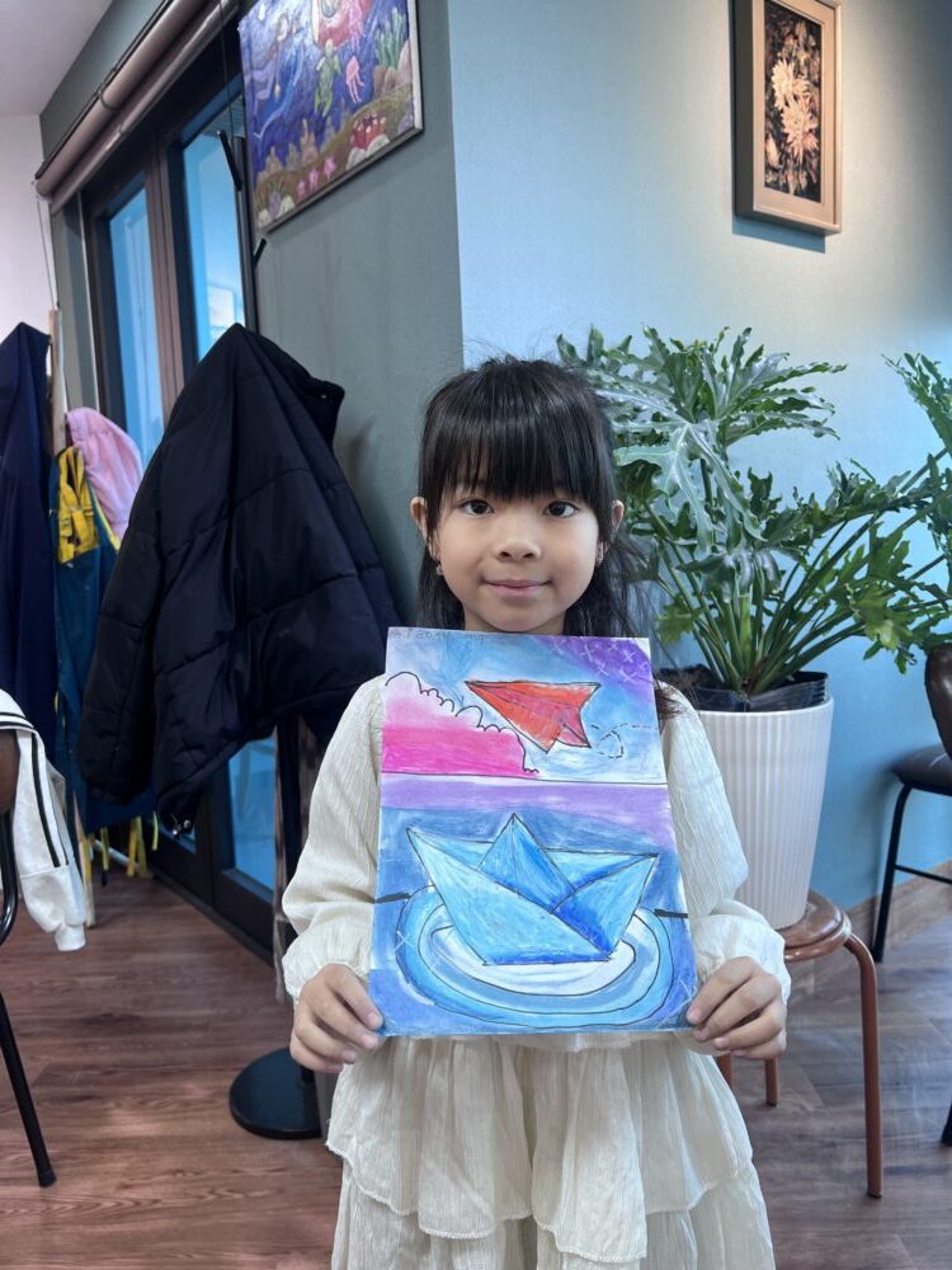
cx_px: 476
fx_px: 953
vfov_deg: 67.3
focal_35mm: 26
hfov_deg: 53.1
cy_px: 635
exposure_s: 1/100
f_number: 1.5
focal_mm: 5.7
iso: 64
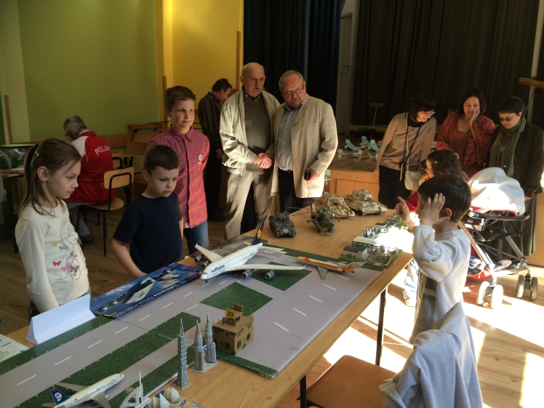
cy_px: 204
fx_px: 471
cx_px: 272
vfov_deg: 46.8
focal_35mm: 30
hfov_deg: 60.0
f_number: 2.2
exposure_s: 1/60
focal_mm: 4.12
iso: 40
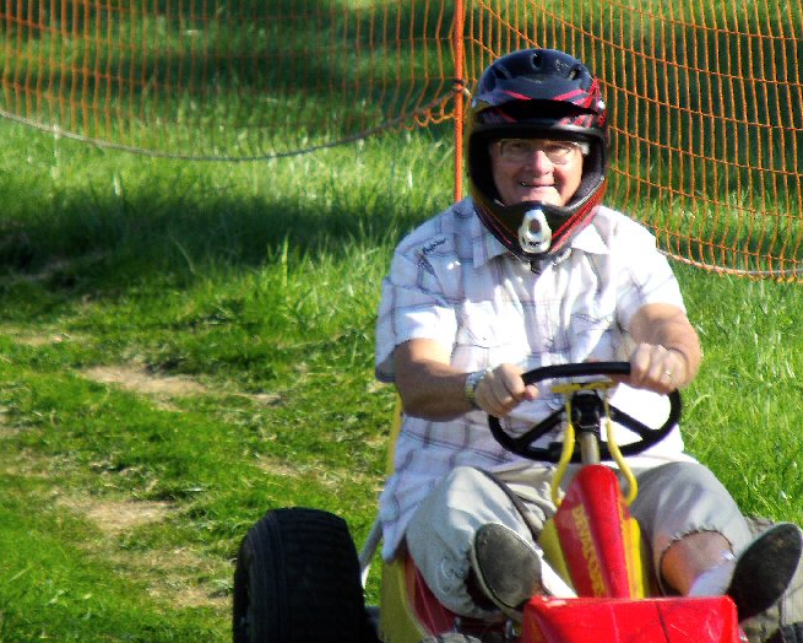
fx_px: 9578
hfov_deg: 4.8
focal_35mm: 403
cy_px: 309
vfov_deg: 3.8
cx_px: 424
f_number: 4.1
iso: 100
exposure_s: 1/400
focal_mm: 60.4
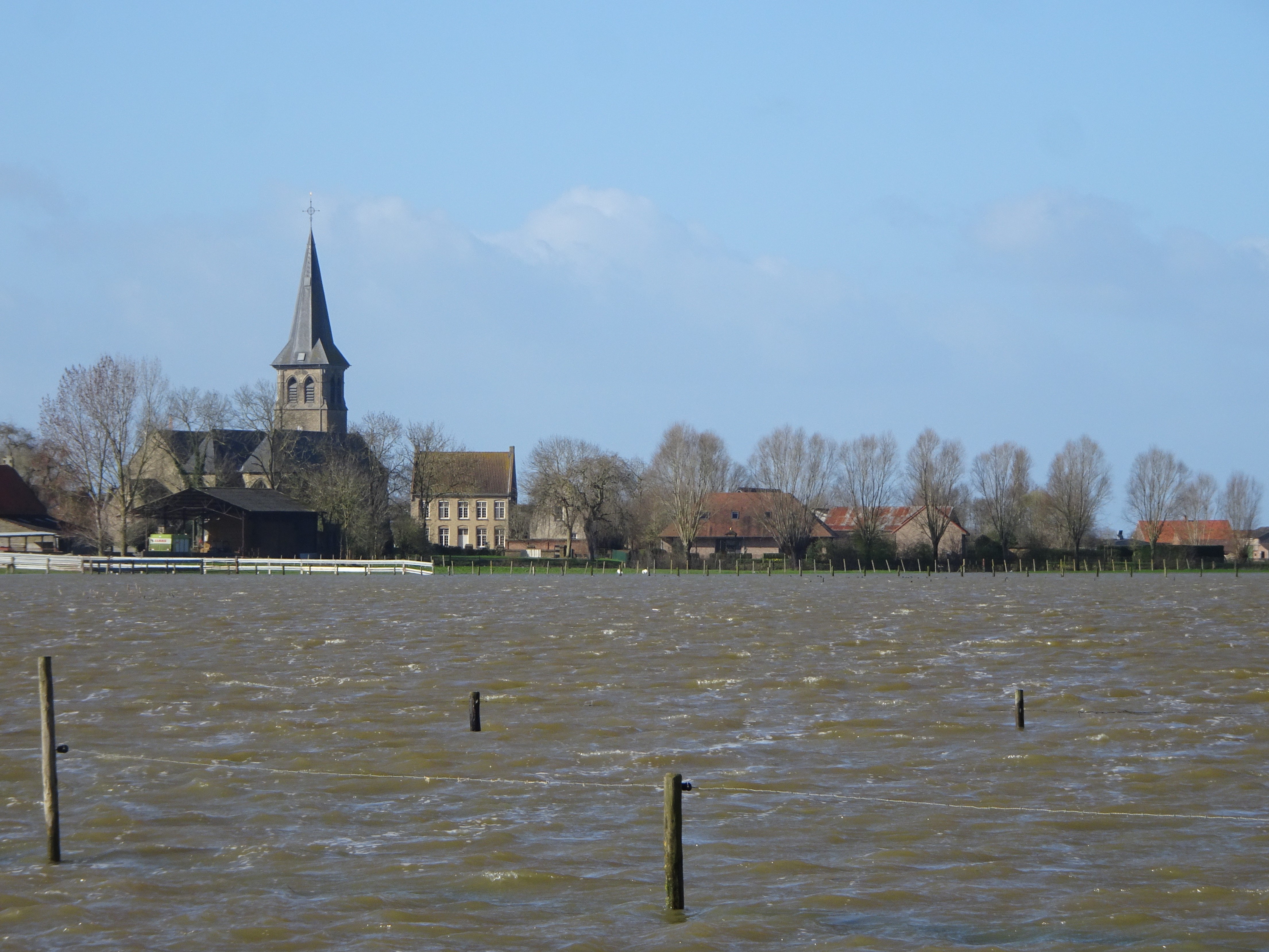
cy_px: 476
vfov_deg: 8.8
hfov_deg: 11.8
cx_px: 634
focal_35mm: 168
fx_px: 6159
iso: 80
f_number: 5.6
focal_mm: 28.74
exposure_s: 1/320
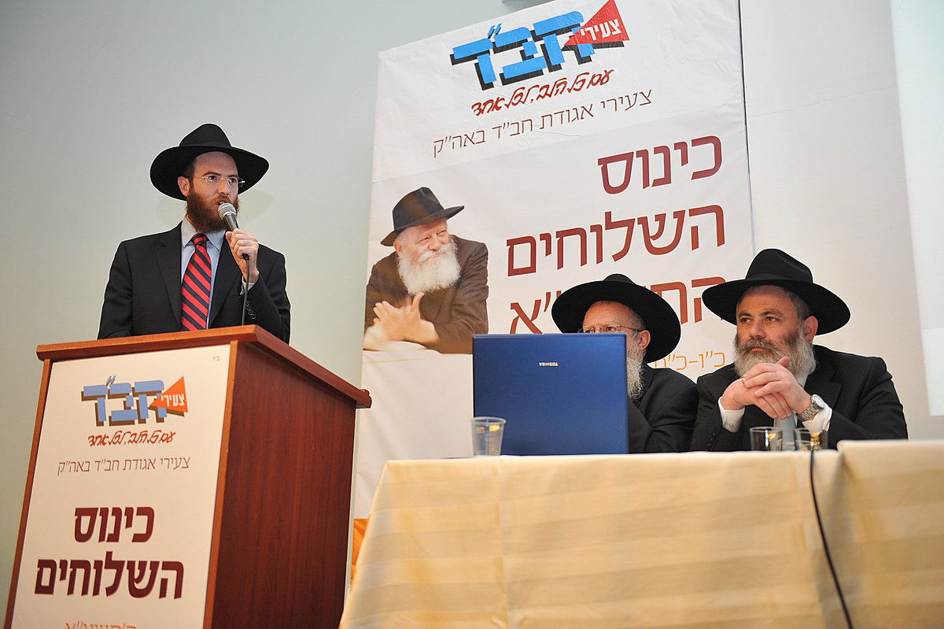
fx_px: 996
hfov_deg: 50.7
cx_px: 472
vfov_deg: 35.0
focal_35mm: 38
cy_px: 314
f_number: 2.8
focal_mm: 38
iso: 1100
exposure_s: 1/100
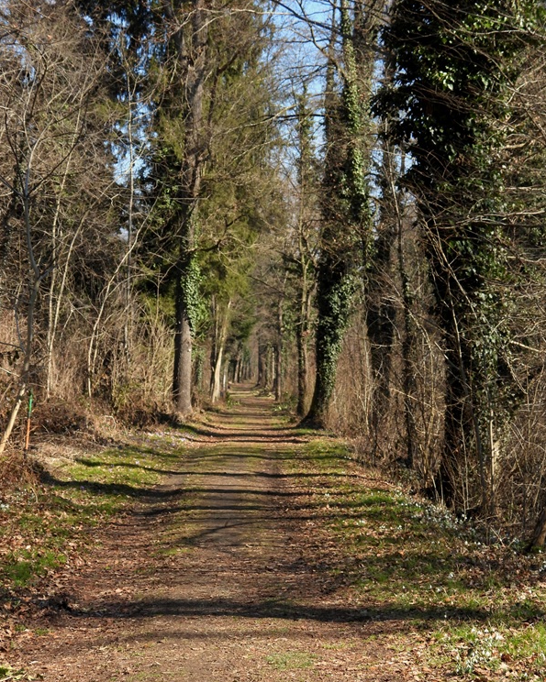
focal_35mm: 84
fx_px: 1697
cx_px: 273
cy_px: 354
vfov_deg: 22.7
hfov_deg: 18.3
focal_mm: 14.3
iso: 100
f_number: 3.5
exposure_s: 1/640
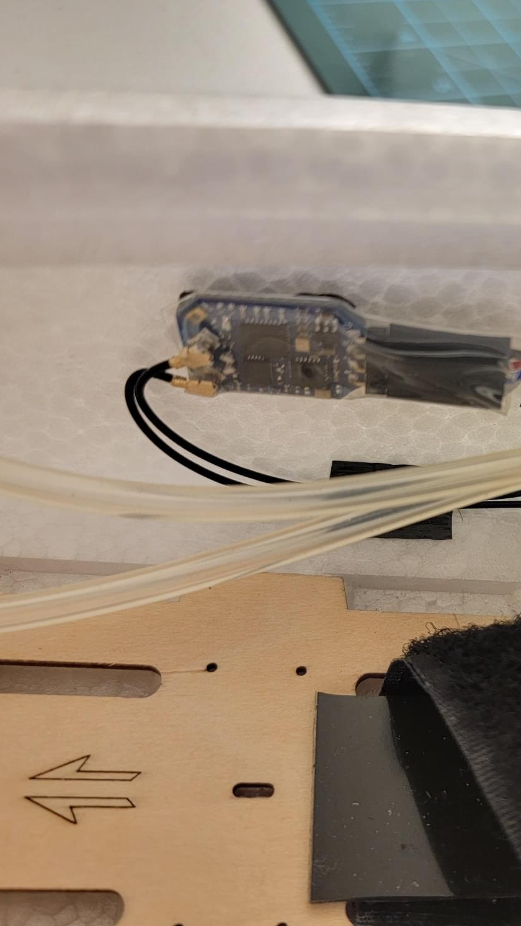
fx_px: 860
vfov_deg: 56.6
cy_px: 462
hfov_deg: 31.4
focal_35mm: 35
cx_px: 513
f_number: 1.8
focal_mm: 6.7
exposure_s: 1/40
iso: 200
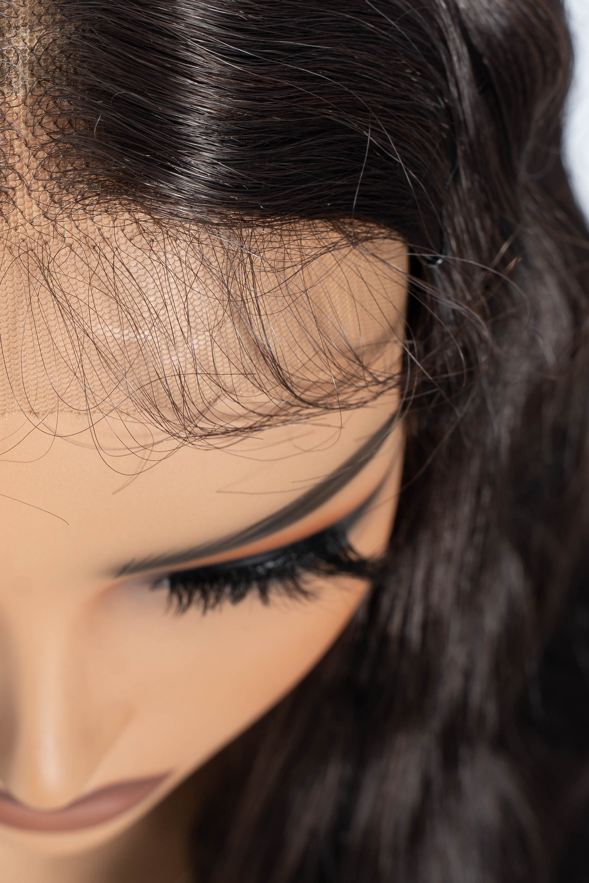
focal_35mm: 89
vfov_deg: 22.4
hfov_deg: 15.1
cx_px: 20
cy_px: 101
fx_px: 2184
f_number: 8
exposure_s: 1/125
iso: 160
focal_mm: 39
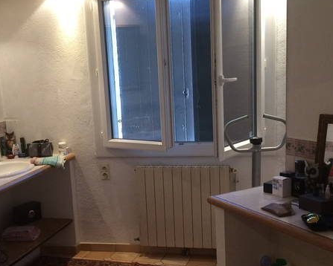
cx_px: 148
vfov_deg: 30.1
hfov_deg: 37.3
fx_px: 493
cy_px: 168
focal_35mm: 50
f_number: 2.2
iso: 160
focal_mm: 4.15
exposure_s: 1/33
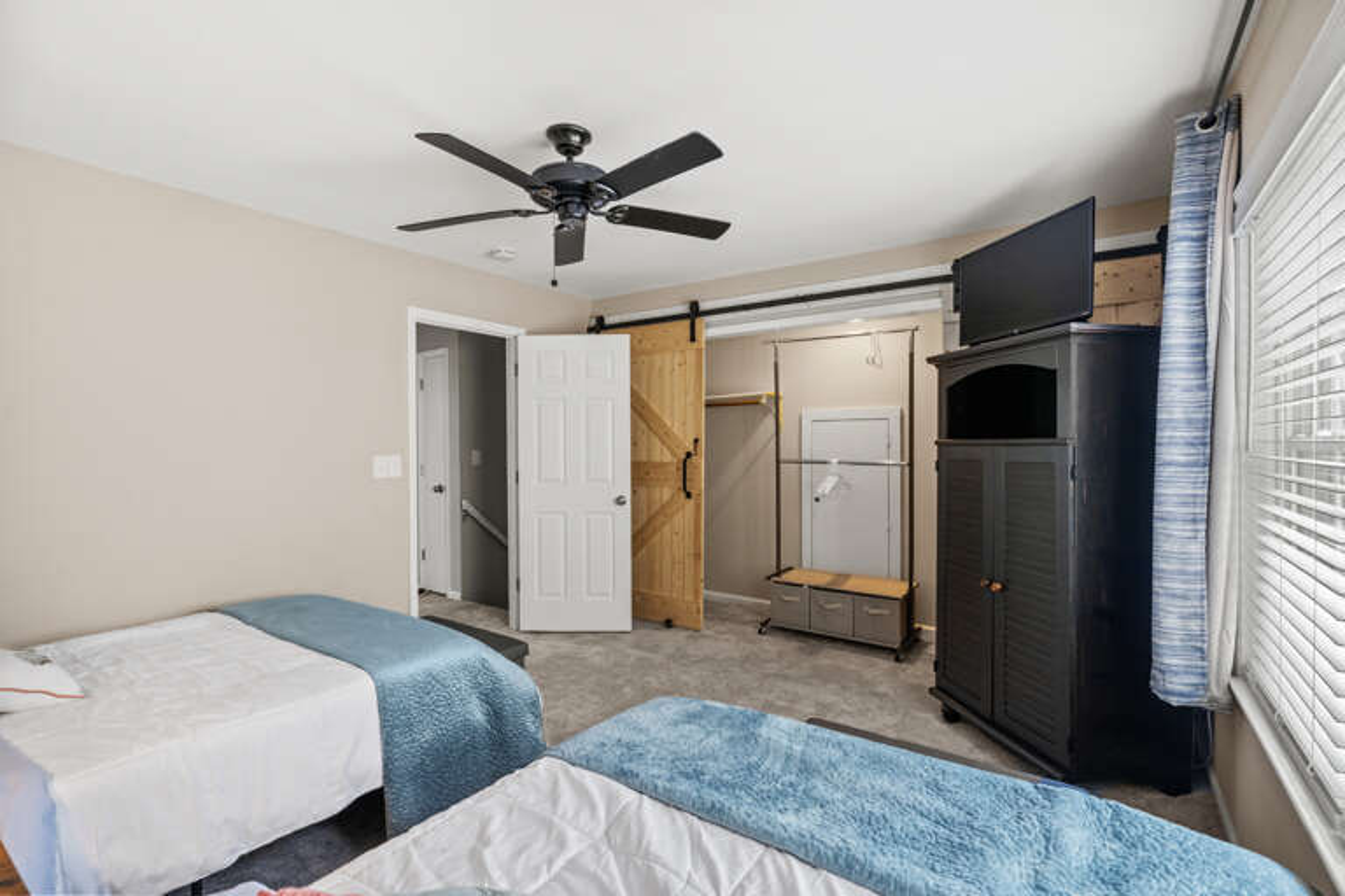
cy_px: 448
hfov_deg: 96.7
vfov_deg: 73.7
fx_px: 598
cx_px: 672
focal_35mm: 16
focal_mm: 16
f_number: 8
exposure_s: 1/10
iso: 500
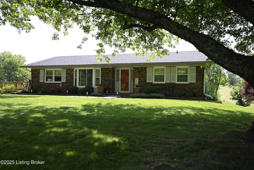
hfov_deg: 68.4
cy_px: 85
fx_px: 187
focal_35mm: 26
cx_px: 127
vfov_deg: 48.7
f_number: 5
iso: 64
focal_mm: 26.5
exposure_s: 1/100
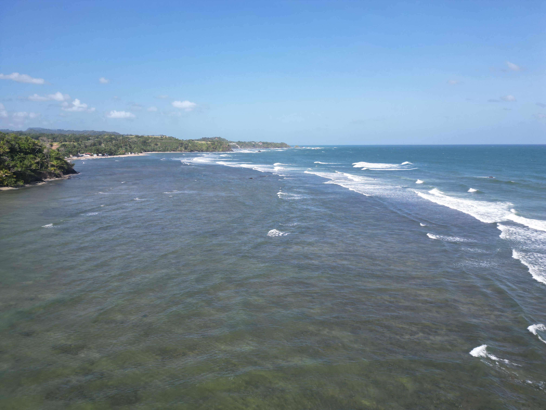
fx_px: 379
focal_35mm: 24
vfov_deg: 56.8
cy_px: 205
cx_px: 273
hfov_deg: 71.6
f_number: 1.7
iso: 100
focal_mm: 6.72
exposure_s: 1/2000
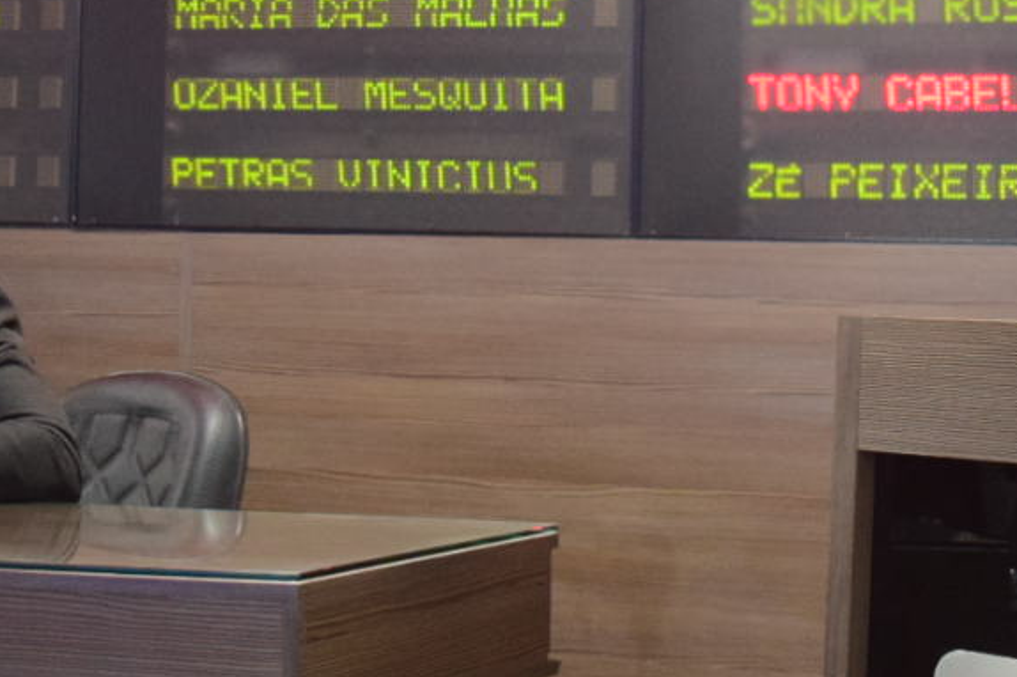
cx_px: 806
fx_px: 13156
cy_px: 179
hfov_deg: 4.4
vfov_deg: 2.9
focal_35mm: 466
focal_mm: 110
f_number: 5.3
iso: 2000
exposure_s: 1/60
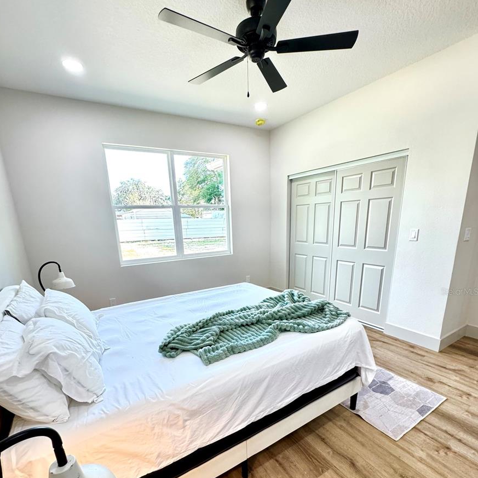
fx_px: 266
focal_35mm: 17
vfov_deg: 82.8
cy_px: 291
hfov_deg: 84.0
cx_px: 234
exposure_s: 1/120
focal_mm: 2.22
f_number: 2.2
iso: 250
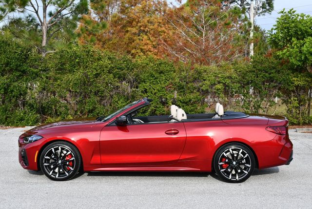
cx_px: 156
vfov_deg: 20.1
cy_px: 104
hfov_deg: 29.6
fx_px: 590
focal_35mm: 68
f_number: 8
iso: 200
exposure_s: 1/250
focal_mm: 34
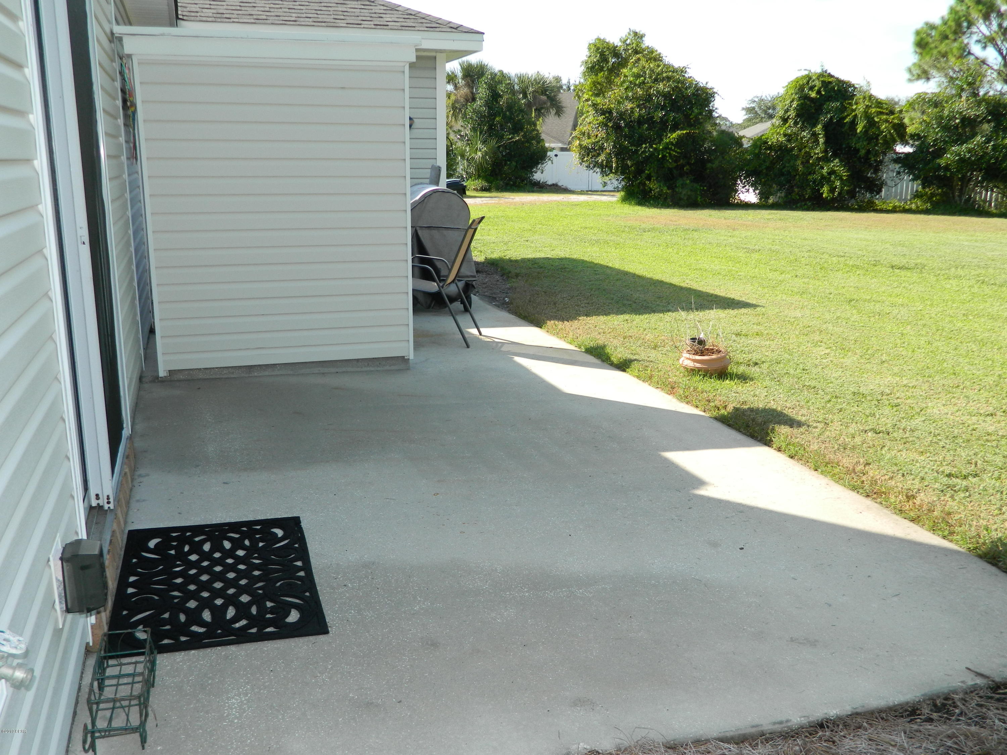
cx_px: 504
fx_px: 902
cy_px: 378
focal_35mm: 31
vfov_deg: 45.4
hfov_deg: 58.4
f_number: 3.2
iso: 110
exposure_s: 1/500
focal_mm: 5.6
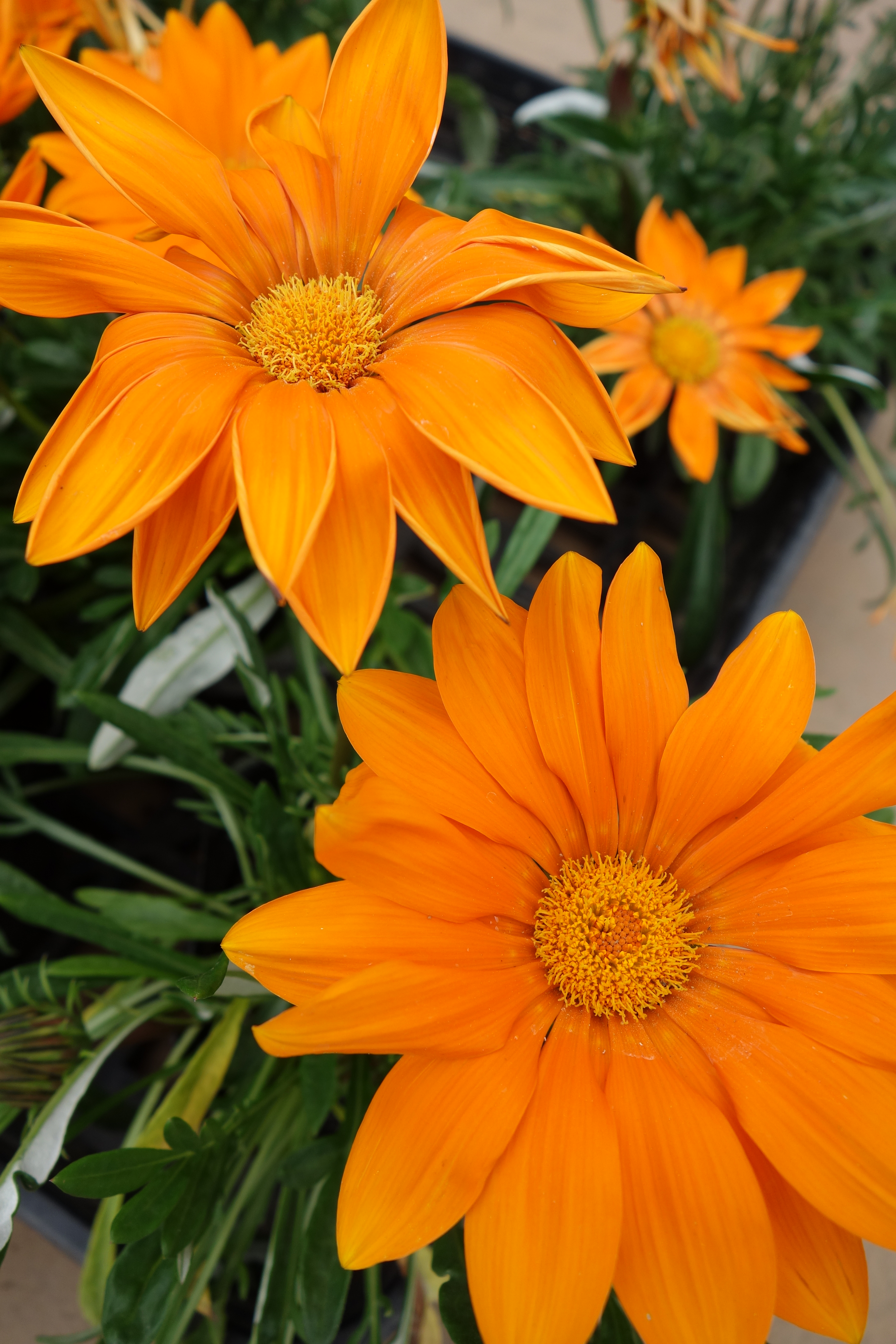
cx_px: 448
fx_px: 1045
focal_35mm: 28
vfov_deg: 65.5
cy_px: 672
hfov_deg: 46.4
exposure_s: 1/400
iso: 125
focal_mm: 10.4
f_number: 4
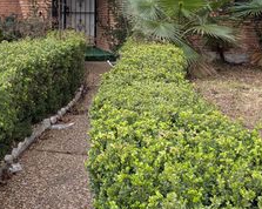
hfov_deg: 32.9
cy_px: 11
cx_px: 96
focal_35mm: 57
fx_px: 442
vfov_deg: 25.6
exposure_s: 1/1016
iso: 64
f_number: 1.6
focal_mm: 5.96
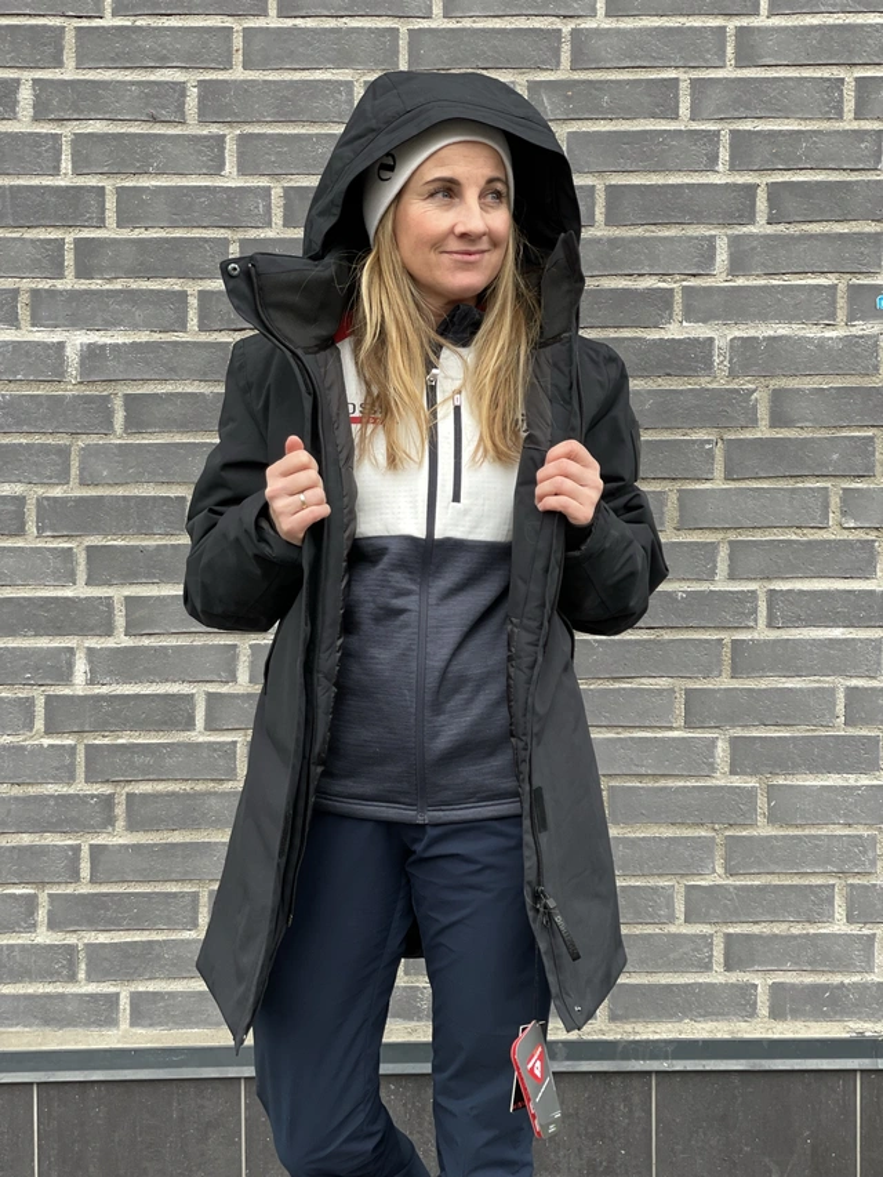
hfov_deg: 28.0
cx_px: 442
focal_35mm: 52
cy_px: 588
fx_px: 1768
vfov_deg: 36.8
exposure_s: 1/122
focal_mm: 6
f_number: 2
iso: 100
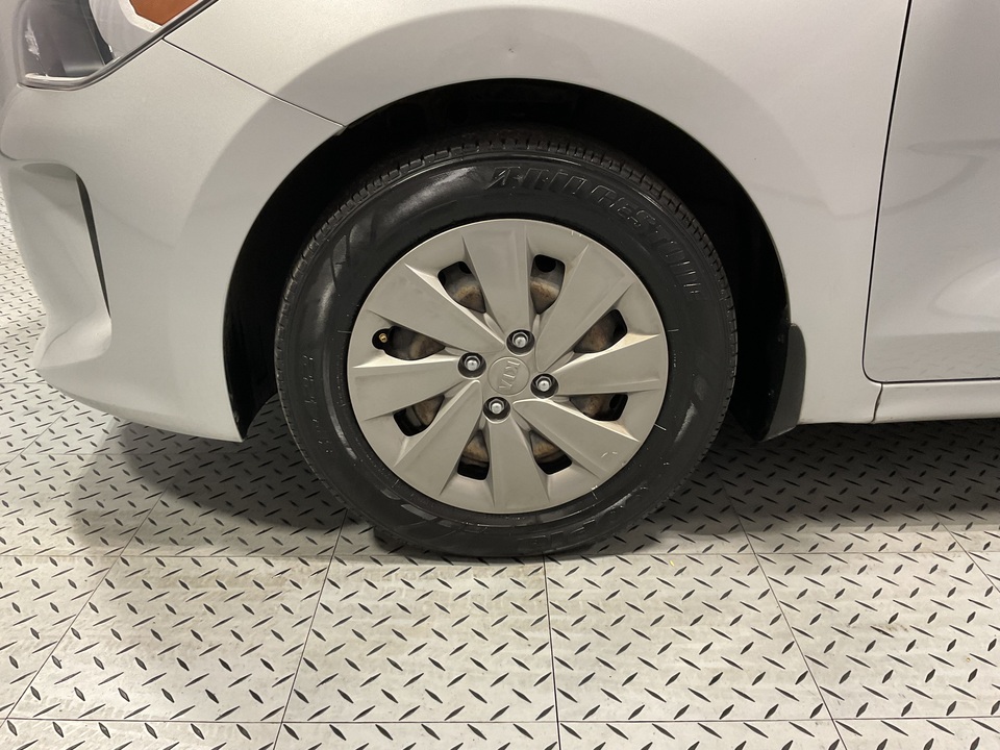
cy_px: 375
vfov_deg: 48.2
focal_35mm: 29
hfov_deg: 61.7
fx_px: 838
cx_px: 500
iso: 100
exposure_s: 1/60
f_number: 1.8
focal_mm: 3
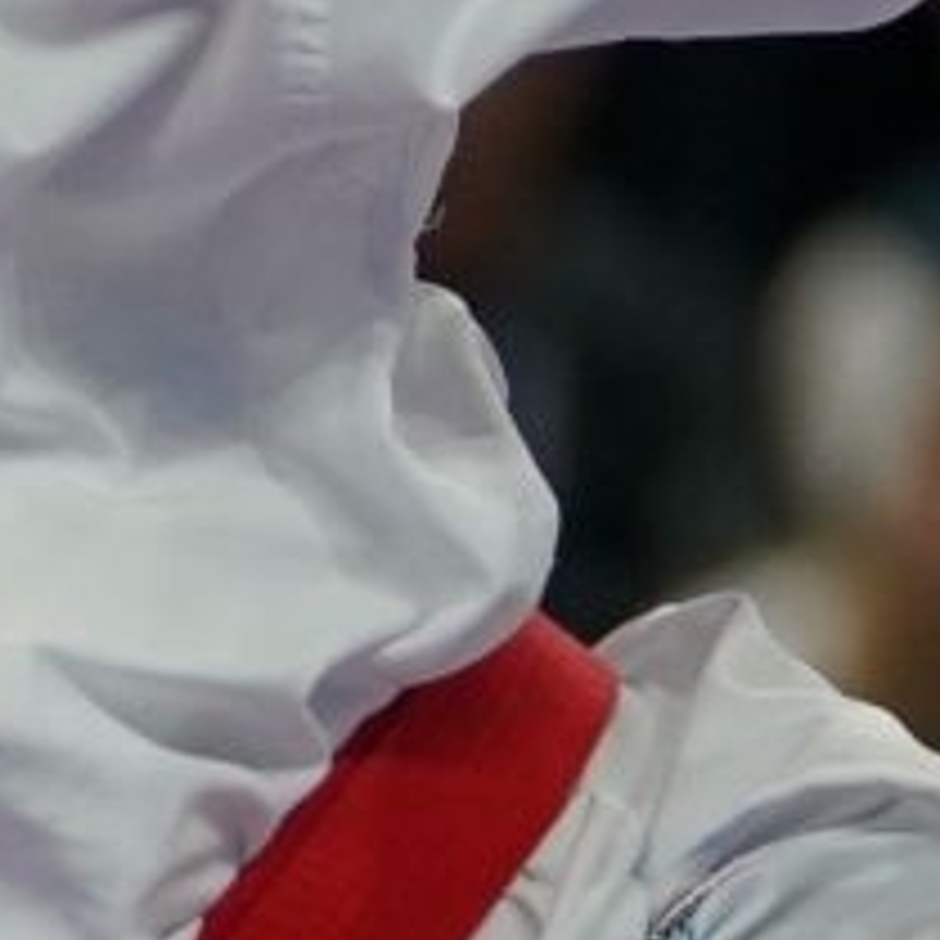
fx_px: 52136
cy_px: 774
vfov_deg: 1.0
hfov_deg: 1.0
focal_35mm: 1697
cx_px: 319
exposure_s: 1/1000
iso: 1250
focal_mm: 155
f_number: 2.8
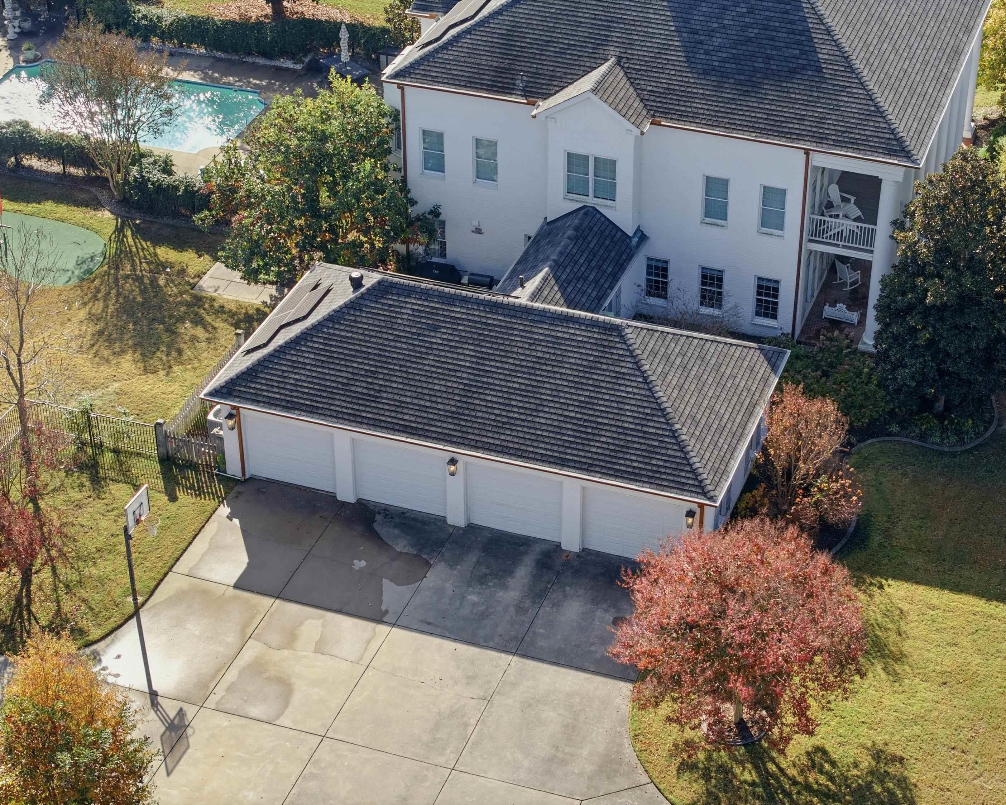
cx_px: 520
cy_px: 403
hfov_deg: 26.1
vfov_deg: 21.0
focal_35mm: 73
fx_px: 2173
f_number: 2.8
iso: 250
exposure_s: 1/1500
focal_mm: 19.4
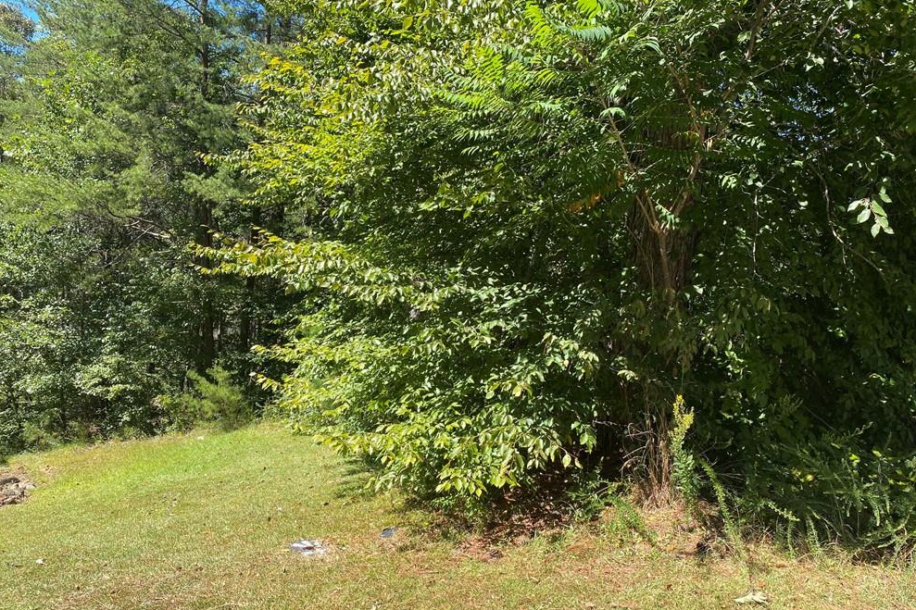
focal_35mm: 28
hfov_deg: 65.5
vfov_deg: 46.4
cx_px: 448
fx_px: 712
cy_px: 318
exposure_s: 1/767
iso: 32
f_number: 1.8
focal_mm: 4.25
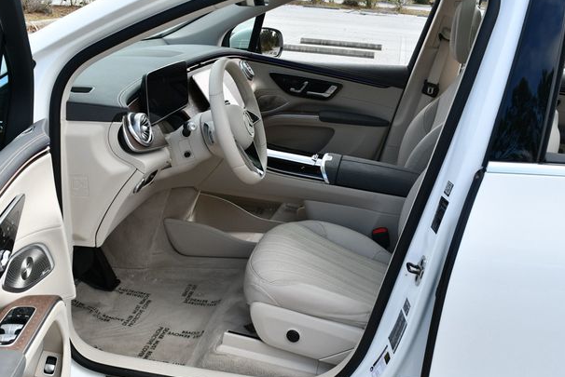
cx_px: 283
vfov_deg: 35.1
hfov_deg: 50.7
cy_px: 186
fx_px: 597
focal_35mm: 38
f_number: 7.1
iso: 200
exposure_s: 1/250
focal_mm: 18
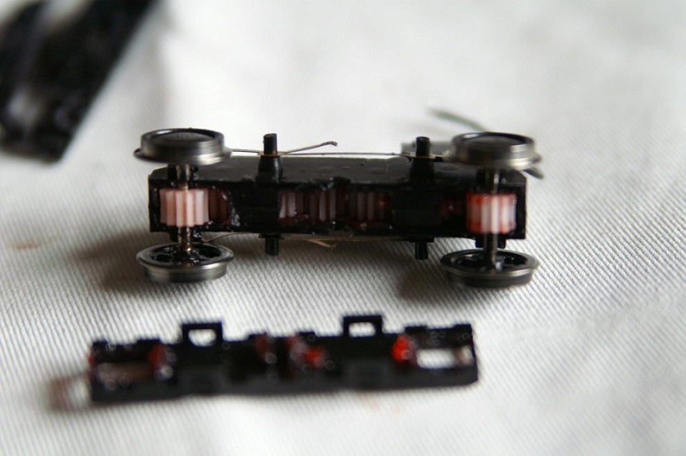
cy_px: 228
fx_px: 2141
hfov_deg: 18.2
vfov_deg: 12.1
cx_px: 343
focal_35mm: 112
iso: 800
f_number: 2.8
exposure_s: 1/60
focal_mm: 75
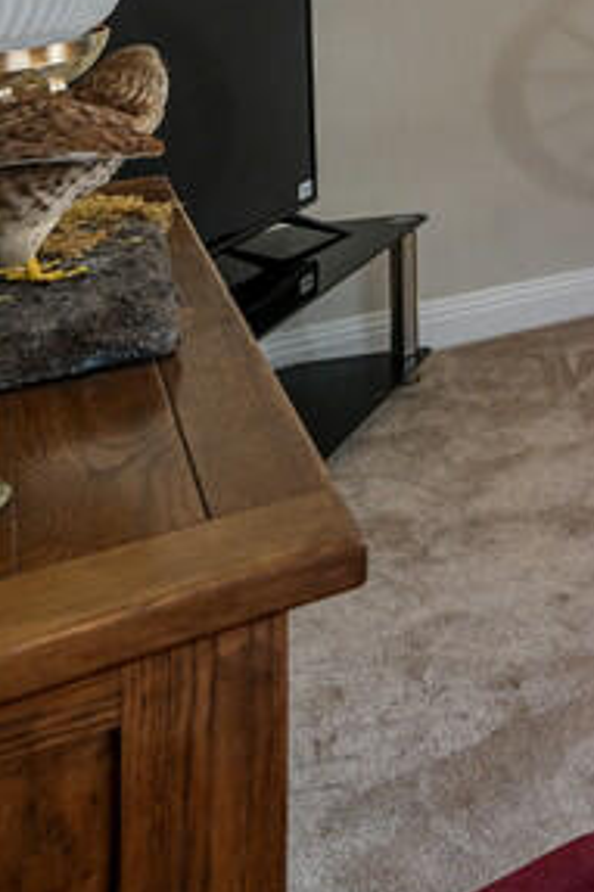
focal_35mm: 50
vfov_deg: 33.6
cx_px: 1515
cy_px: -126
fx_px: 1239
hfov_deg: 14.1
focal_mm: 14
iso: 400
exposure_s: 1/5
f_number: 8
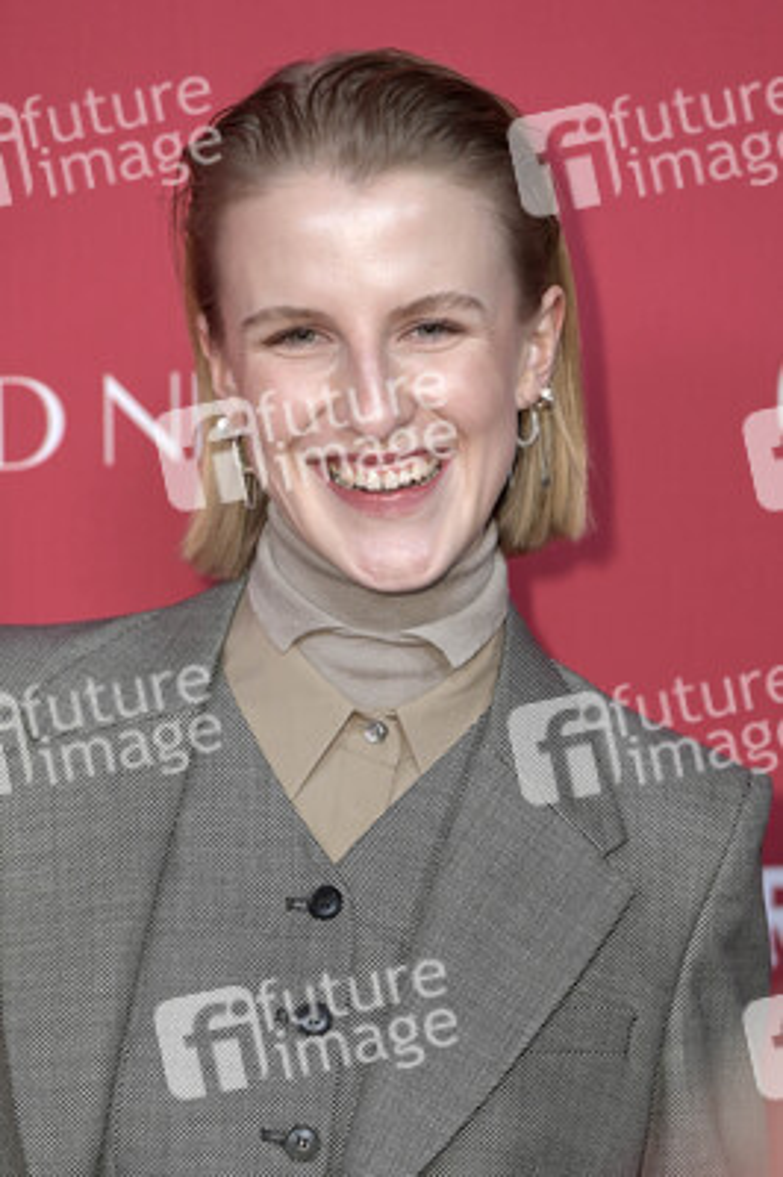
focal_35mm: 195
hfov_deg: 7.0
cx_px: 392
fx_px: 6372
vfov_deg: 10.6
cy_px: 588
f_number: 5
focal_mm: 195
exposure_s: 1/400
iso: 1600
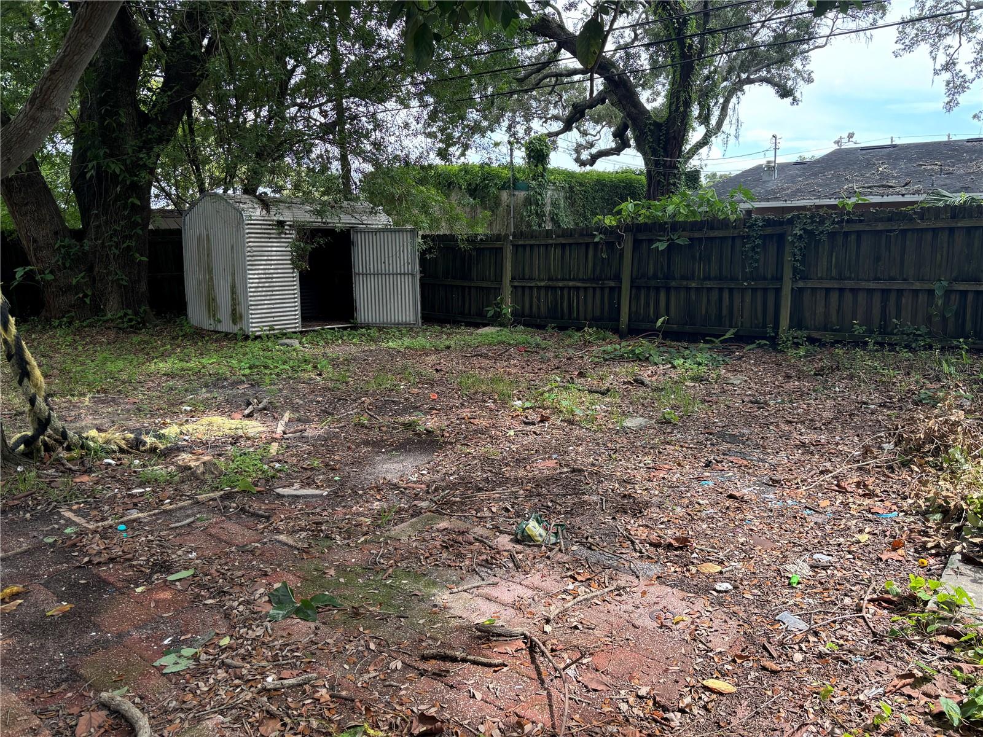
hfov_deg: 67.3
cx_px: 492
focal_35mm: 26
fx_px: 738
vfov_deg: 53.1
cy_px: 368
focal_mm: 5.96
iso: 50
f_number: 1.6
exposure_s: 1/334
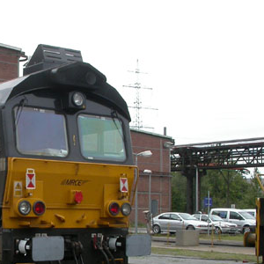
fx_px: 621
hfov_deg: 23.2
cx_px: 12
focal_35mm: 72
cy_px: 199
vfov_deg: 23.7
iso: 100
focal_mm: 7.85
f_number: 6.7
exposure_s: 1/177
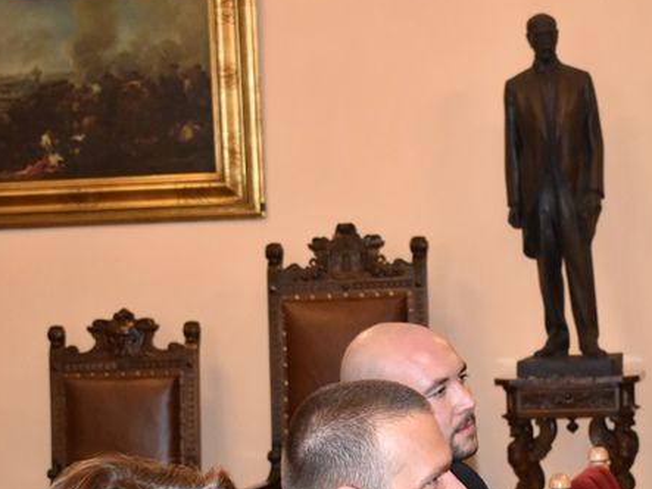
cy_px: 459
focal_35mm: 120
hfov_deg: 16.3
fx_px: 2260
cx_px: 480
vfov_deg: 12.2
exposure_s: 1/60
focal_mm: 36
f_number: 4.8
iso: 1800
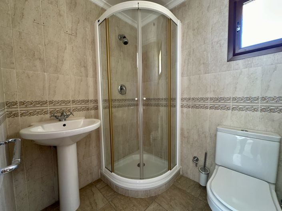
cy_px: 106
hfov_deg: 102.1
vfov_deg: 85.6
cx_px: 141
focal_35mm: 14
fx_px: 114
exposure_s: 1/60
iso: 160
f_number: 2.2
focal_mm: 2.22
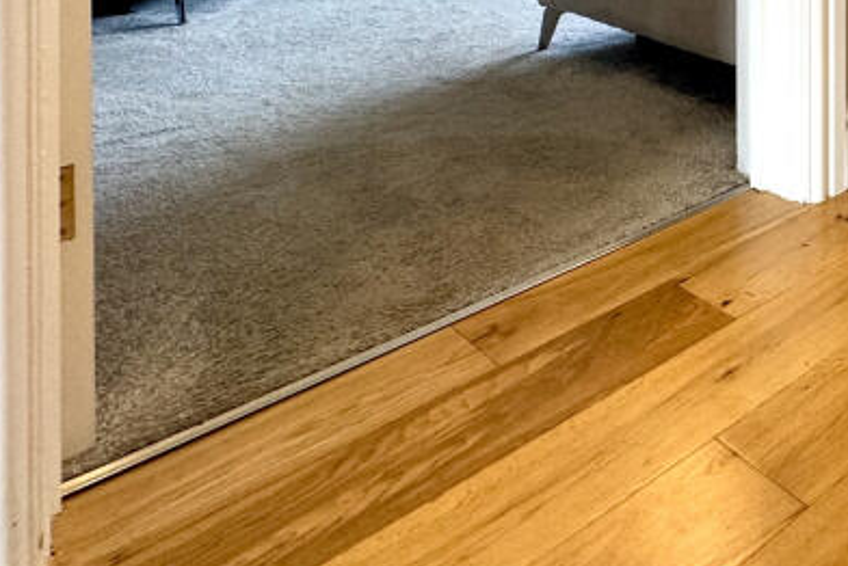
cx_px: 1006
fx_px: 896
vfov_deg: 27.6
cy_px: -214
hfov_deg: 38.3
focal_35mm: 38
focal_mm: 2.22
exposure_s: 1/100
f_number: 2.2
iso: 125
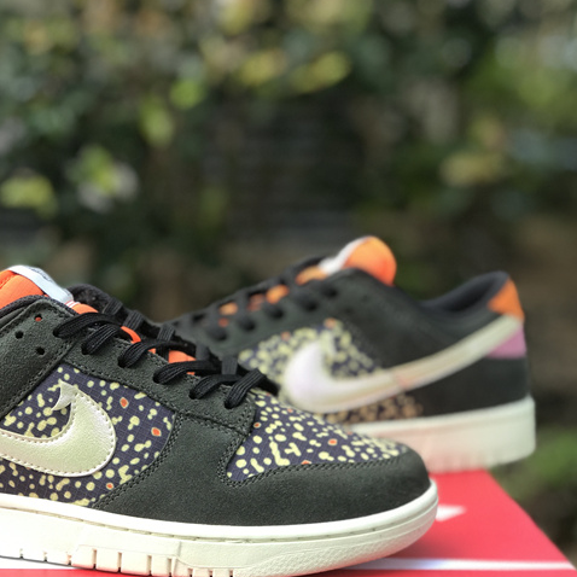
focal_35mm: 78
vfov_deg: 22.2
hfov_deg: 22.1
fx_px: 1471
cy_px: 329
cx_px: 167
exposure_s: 1/100
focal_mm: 6.6
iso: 32
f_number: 2.8
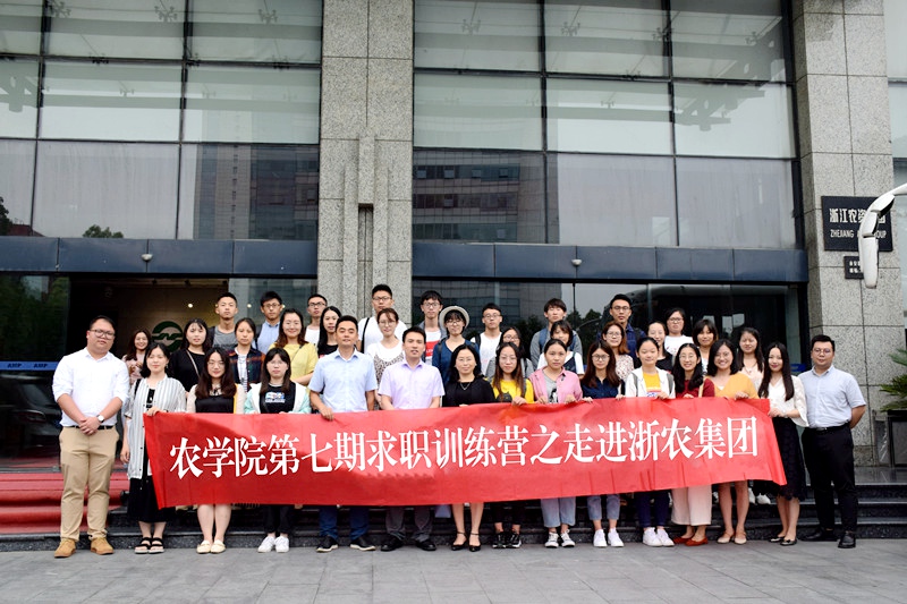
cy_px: 302
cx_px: 454
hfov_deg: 57.2
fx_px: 831
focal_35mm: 33
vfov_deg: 40.0
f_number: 7.1
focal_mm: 22
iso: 400
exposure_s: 1/200
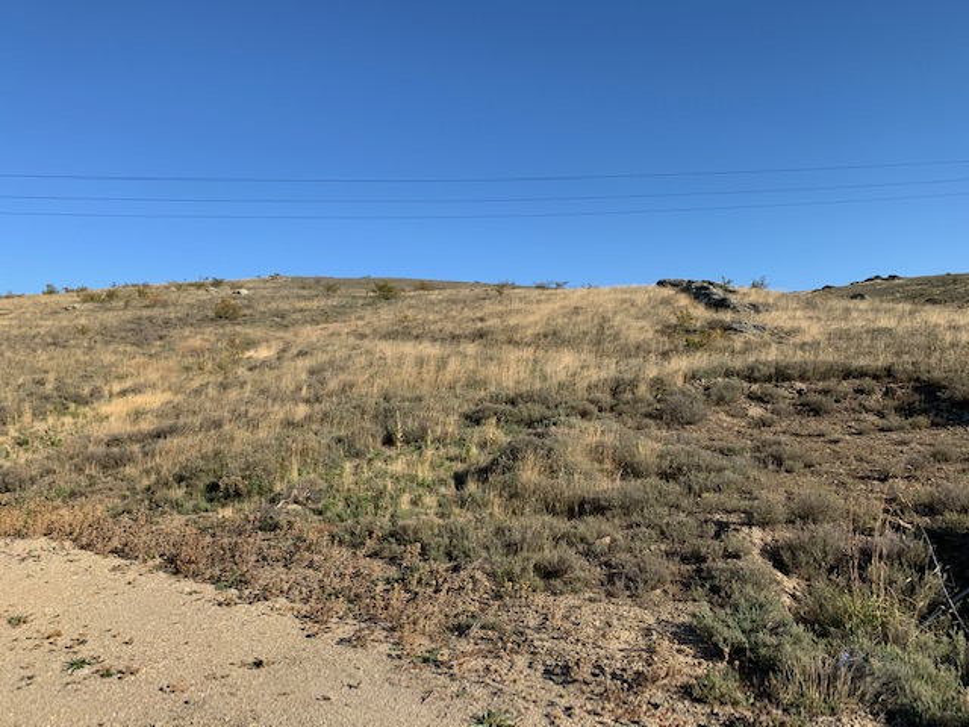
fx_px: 728
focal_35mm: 26
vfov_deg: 53.1
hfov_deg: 67.3
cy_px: 364
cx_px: 484
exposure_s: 1/1953
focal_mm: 4.25
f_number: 1.8
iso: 25
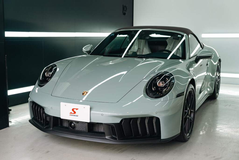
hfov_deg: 39.6
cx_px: 120
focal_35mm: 50
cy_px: 80
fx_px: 332
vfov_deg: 27.0
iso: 100
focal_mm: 50
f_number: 4
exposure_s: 1/125
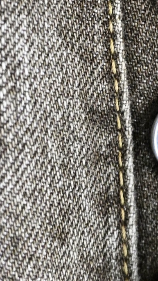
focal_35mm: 101
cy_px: -6
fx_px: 752
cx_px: 228
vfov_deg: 20.4
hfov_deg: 11.5
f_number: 3.5
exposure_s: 1/30
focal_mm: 17
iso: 1600
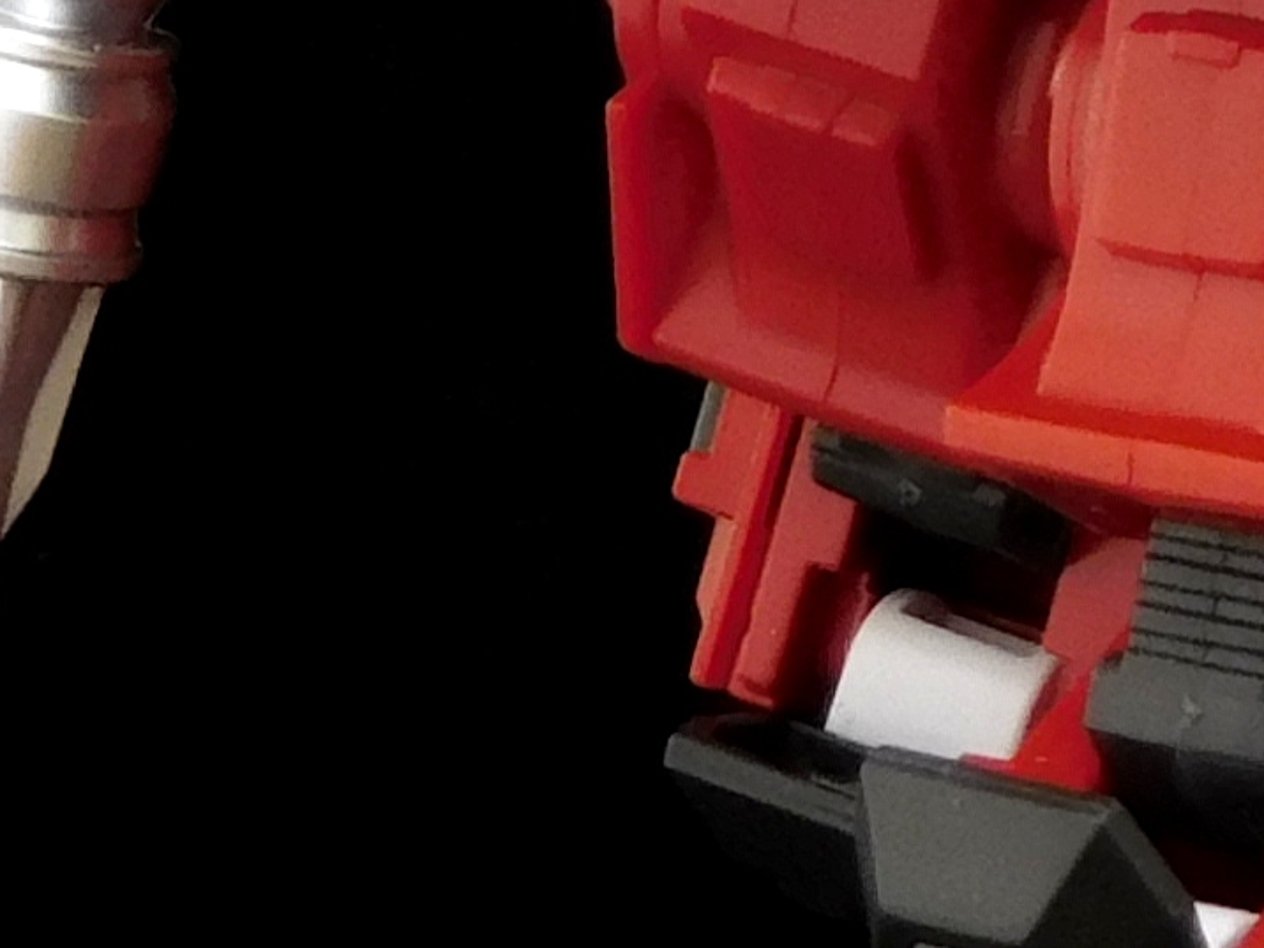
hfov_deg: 5.8
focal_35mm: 322
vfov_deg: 4.6
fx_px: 11758
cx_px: 3736
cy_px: -750
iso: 125
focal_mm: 8.9
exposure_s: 1
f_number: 4.1
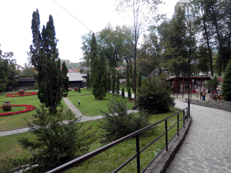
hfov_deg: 69.4
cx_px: 116
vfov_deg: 54.9
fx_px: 167
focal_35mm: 25
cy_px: 86
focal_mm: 4.5
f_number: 3
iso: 80
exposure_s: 1/200
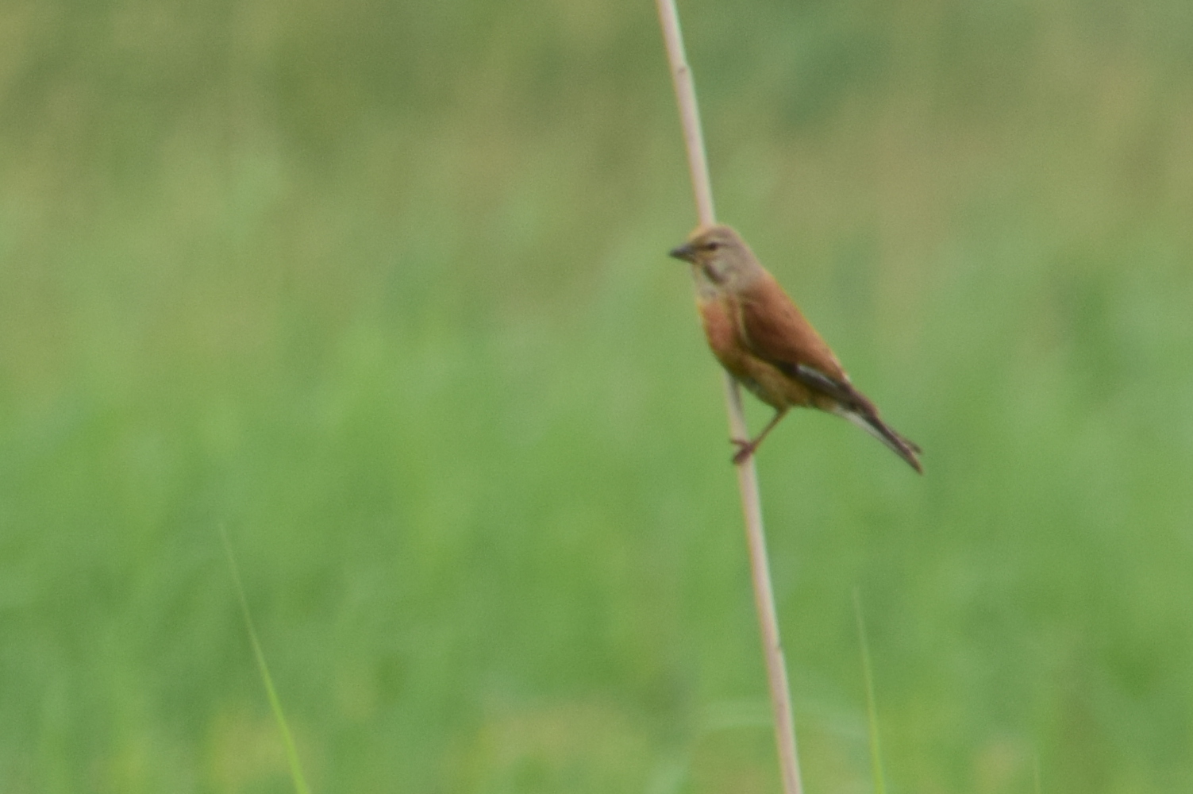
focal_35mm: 420
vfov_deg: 3.3
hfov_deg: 4.9
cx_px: 596
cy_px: 397
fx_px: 13909
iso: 200
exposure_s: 1/80
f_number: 13
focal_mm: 280
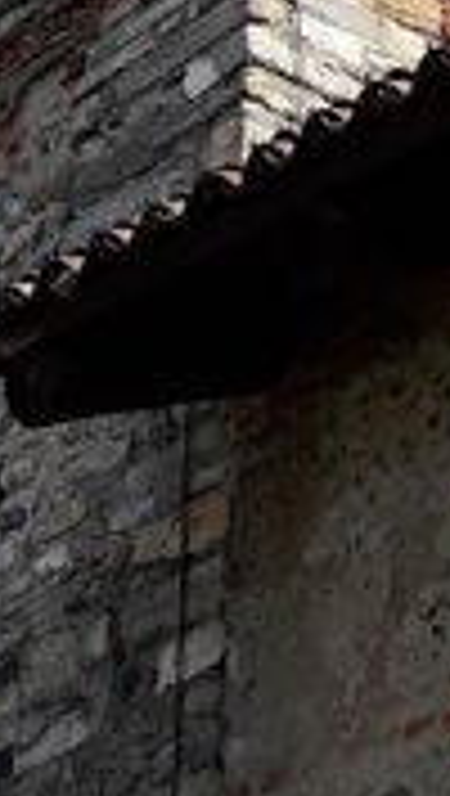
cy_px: -389
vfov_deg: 15.7
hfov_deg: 9.6
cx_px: 454
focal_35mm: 126
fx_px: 2664
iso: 40
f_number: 1.9
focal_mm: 3.7
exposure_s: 1/1082
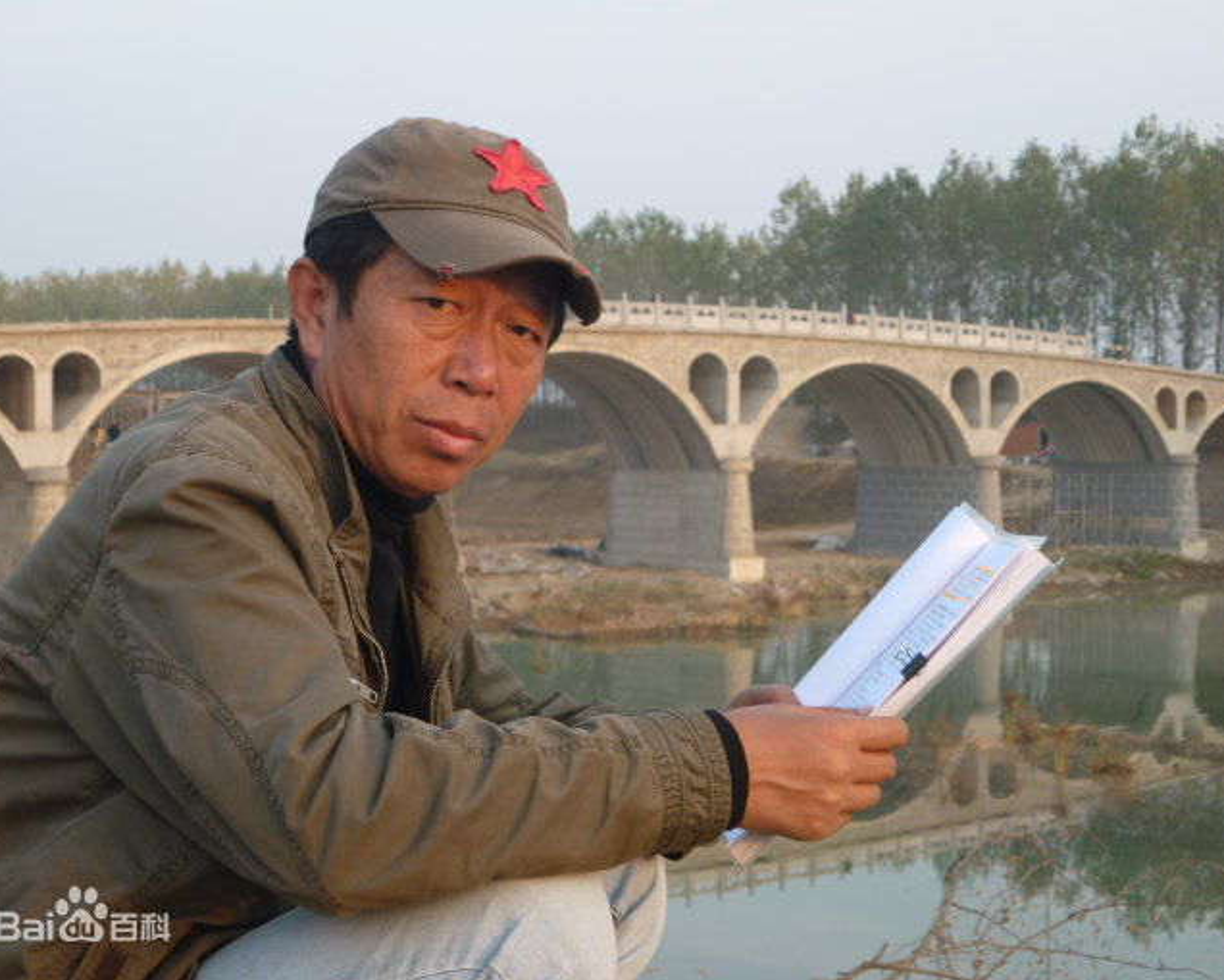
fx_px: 2645
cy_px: 494
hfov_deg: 26.1
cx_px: 593
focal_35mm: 73
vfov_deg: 21.0
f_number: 3.9
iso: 80
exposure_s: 1/100
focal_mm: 11.4
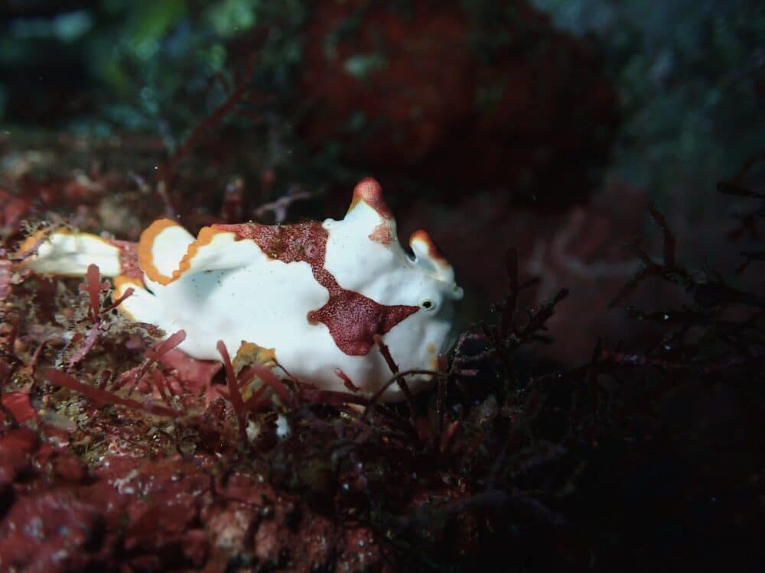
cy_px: 286
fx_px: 663
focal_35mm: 30
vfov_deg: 46.8
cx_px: 382
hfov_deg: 60.0
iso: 400
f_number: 6.3
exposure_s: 1/30
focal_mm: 5.4
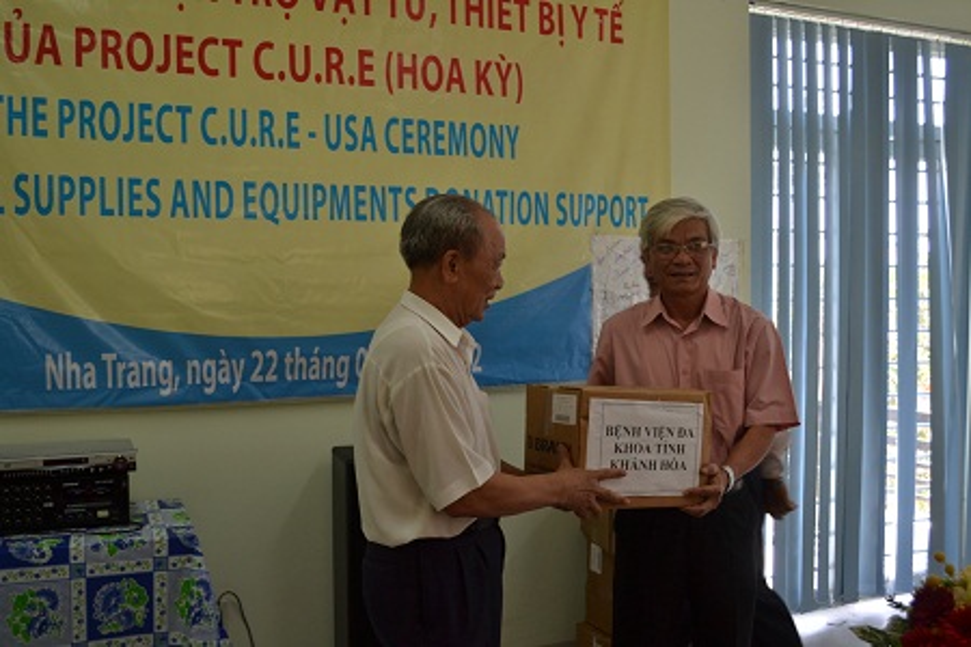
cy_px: 324
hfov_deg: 53.1
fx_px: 971
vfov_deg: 36.9
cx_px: 486
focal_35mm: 36
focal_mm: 24
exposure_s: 1/60
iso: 200
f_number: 4
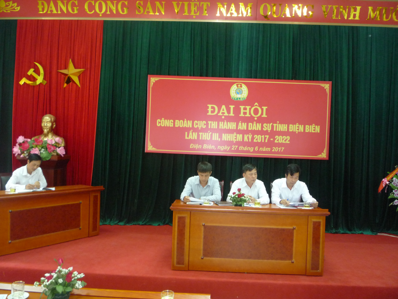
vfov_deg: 46.8
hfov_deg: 60.0
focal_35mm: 30
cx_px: 199
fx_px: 345
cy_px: 150
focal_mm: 5.2
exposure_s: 1/8
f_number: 3.3
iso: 320
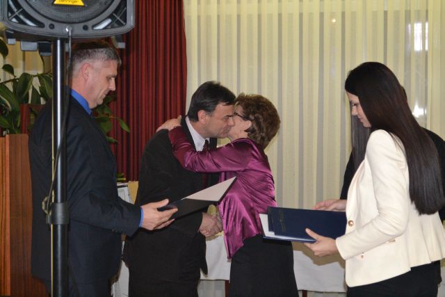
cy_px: 148
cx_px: 222
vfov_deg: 18.9
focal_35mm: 72
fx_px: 890
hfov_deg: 28.1
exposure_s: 1/60
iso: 3200
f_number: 5.3
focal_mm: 48
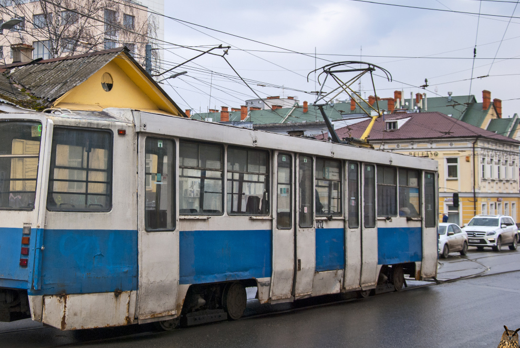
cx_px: 181
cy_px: 142
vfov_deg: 21.6
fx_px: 911
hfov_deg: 31.6
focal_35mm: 63
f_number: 4.2
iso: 200
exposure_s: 1/640
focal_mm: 32
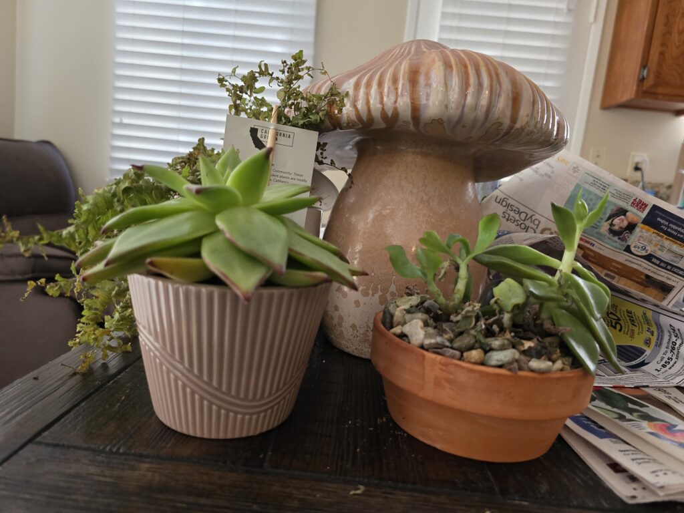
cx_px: 342
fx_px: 454
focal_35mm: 23
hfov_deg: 73.9
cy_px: 256
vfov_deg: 58.9
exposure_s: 1/60
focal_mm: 6.3
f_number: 1.7
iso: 640
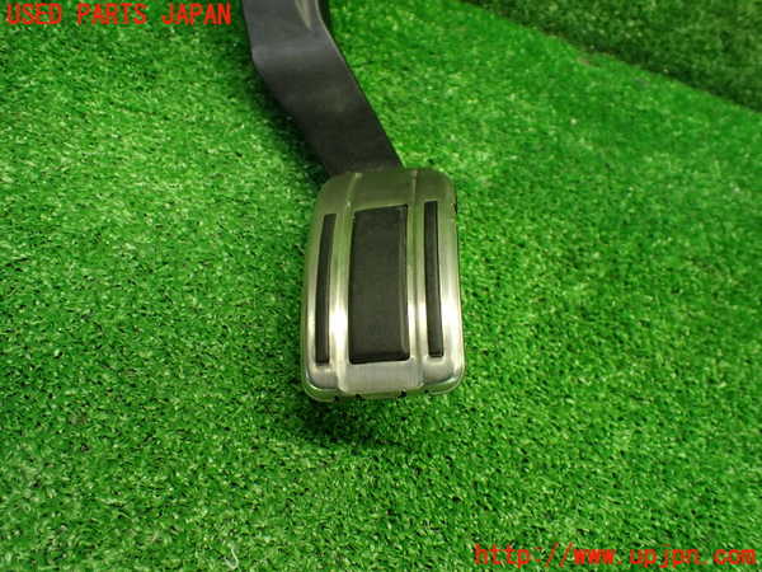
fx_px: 660
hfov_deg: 60.0
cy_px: 286
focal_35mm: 30
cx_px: 381
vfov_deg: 46.8
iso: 640
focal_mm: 5.4
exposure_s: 1/125
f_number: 2.3
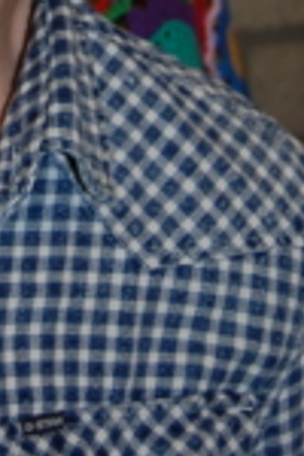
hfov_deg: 8.1
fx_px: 2123
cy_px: -231
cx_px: -32
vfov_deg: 11.7
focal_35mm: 168
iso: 400
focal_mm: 35
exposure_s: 1/60
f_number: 4.8
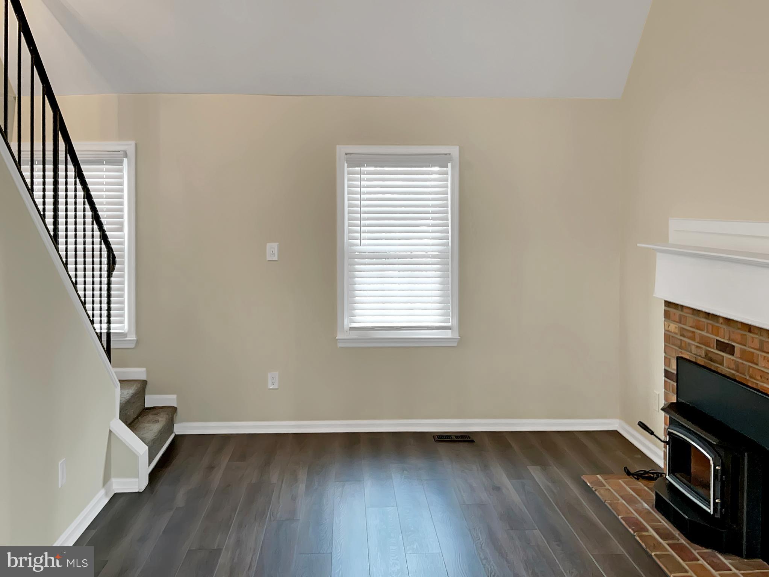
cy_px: 288
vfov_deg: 48.3
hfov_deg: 61.6
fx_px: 644
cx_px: 384
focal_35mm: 29
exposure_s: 1/2
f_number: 1.8
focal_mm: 3
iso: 16
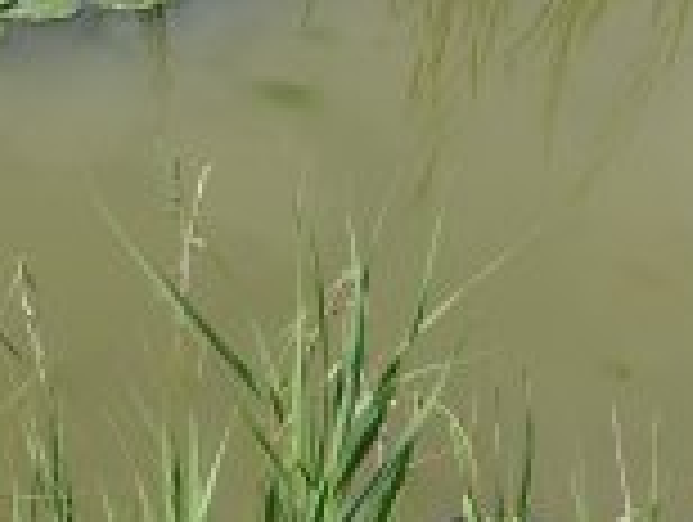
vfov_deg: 7.2
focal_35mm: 206
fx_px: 4130
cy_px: 45
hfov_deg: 9.2
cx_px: -531
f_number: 5.6
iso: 125
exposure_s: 1/500
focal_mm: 19.67
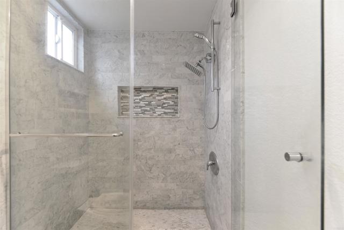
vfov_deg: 73.8
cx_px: 172
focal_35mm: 16
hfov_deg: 96.7
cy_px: 115
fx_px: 153
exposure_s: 1/6
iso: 100
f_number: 5.6
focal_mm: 16
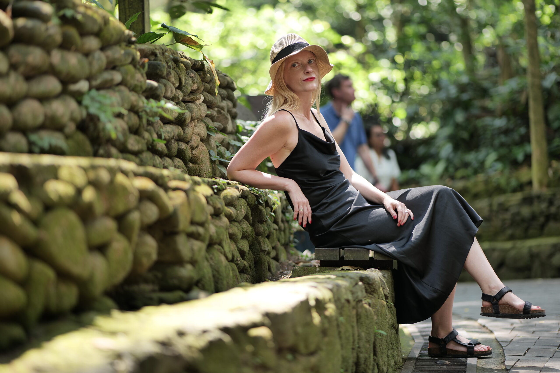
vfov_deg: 16.1
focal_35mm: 85
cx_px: 280
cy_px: 186
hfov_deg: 23.9
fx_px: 1322
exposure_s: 1/160
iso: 100
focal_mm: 85
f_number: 1.8
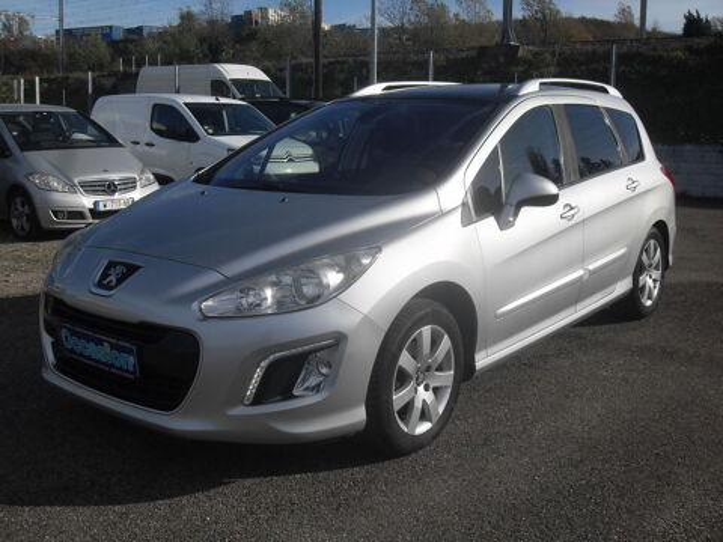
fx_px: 773
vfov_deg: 38.7
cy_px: 271
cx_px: 362
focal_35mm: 37
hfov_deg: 50.1
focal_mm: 6.3
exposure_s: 1/180
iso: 80
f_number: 8.9
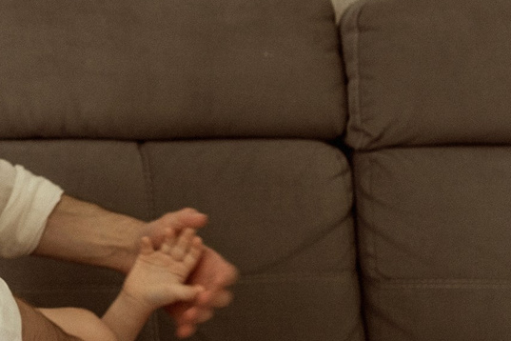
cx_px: -312
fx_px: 2370
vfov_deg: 8.2
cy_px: 15
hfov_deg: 11.6
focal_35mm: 167
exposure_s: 1/80
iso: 400
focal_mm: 35
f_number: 4
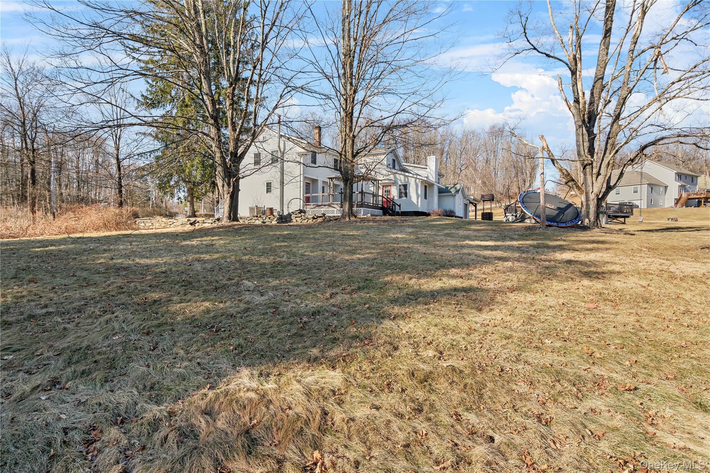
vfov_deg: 73.8
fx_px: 316
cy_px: 236
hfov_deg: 96.7
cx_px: 355
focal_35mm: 16
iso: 400
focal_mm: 16
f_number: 6.3
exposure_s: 1/500
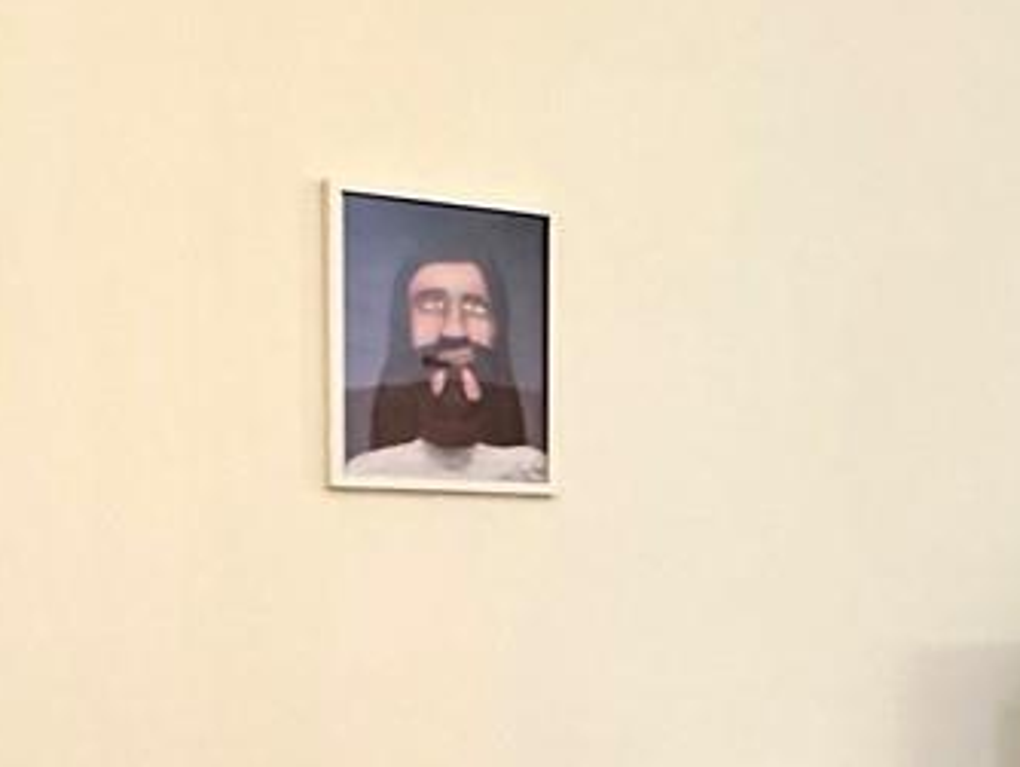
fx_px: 1976
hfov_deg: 27.7
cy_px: 724
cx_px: 956
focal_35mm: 67
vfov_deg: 21.4
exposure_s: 1/60
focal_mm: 2.22
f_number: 2.2
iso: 500
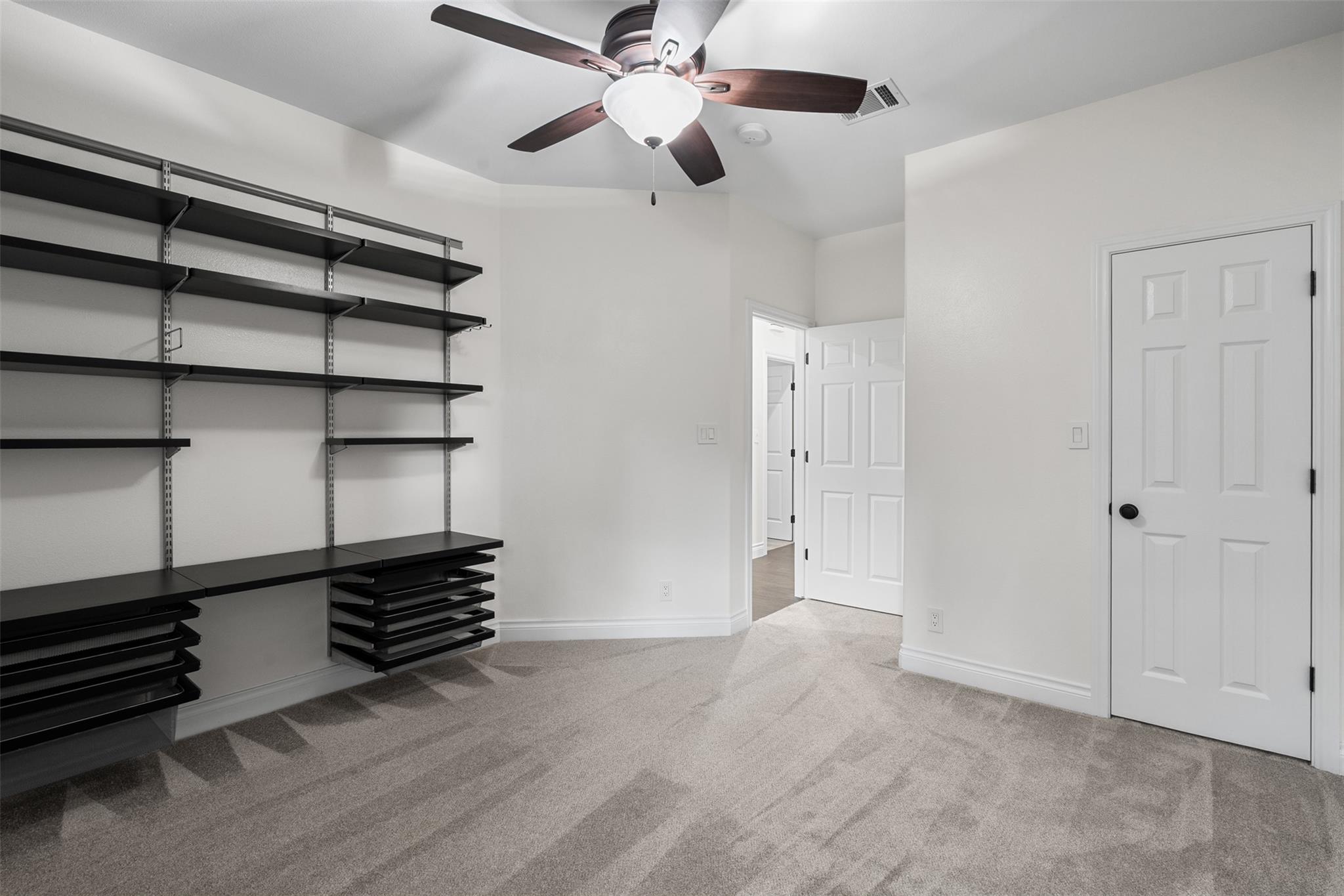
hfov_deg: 96.7
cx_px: 672
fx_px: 597
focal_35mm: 16
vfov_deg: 73.7
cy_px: 448
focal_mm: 16
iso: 500
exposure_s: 1.6
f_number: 9
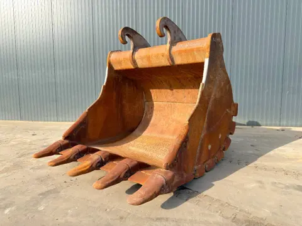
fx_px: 209
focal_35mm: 24
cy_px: 113
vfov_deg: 56.8
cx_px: 151
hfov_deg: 71.6
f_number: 1.78
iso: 64
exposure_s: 1/881
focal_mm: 6.76
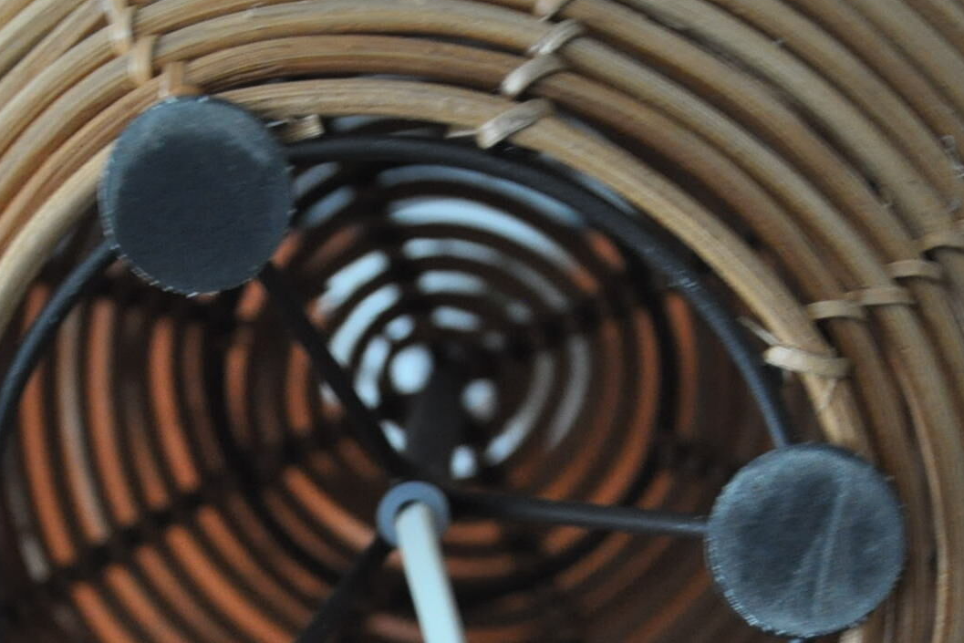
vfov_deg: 8.7
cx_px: 385
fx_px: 4231
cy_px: 548
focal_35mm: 158
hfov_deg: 13.0
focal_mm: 58
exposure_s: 1/13
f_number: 5
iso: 1600
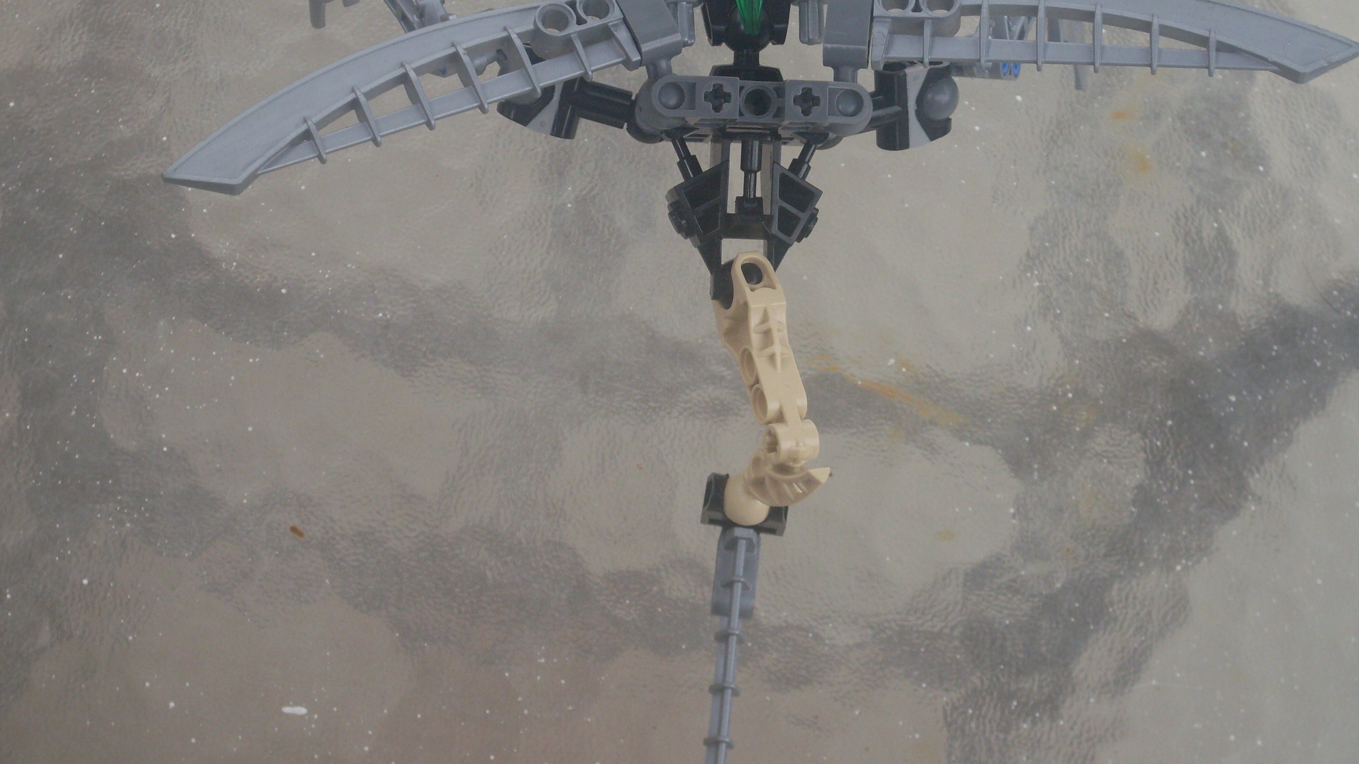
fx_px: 3207
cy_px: 298
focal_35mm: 89
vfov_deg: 13.6
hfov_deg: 23.9
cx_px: 675
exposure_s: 1/180
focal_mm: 13.5
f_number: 4
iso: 80
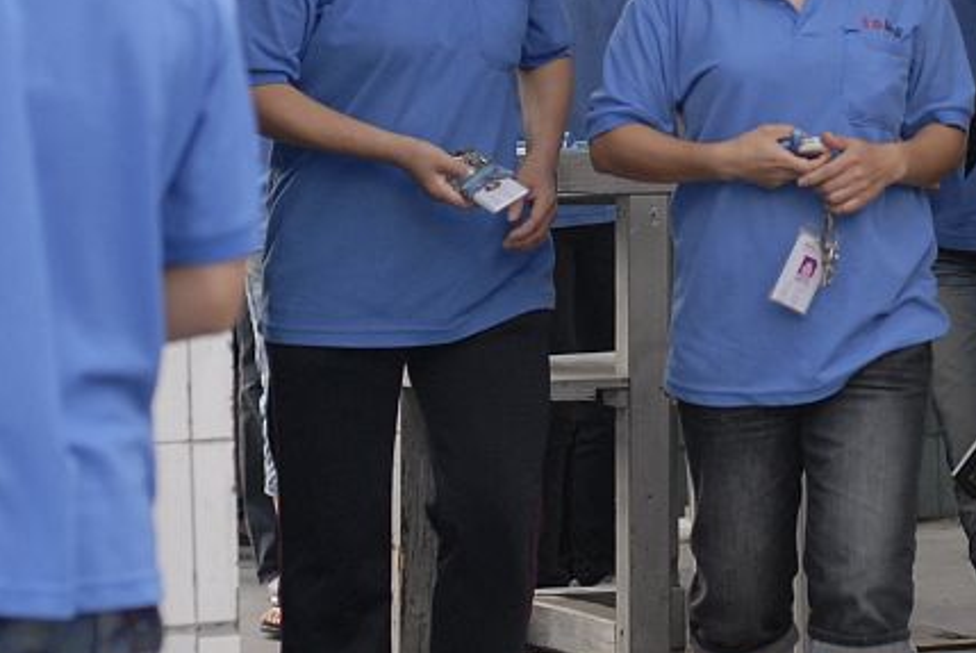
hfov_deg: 9.8
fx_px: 5699
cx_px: 776
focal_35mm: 210
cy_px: 63
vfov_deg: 6.5
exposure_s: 1/400
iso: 400
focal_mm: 50
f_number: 3.2
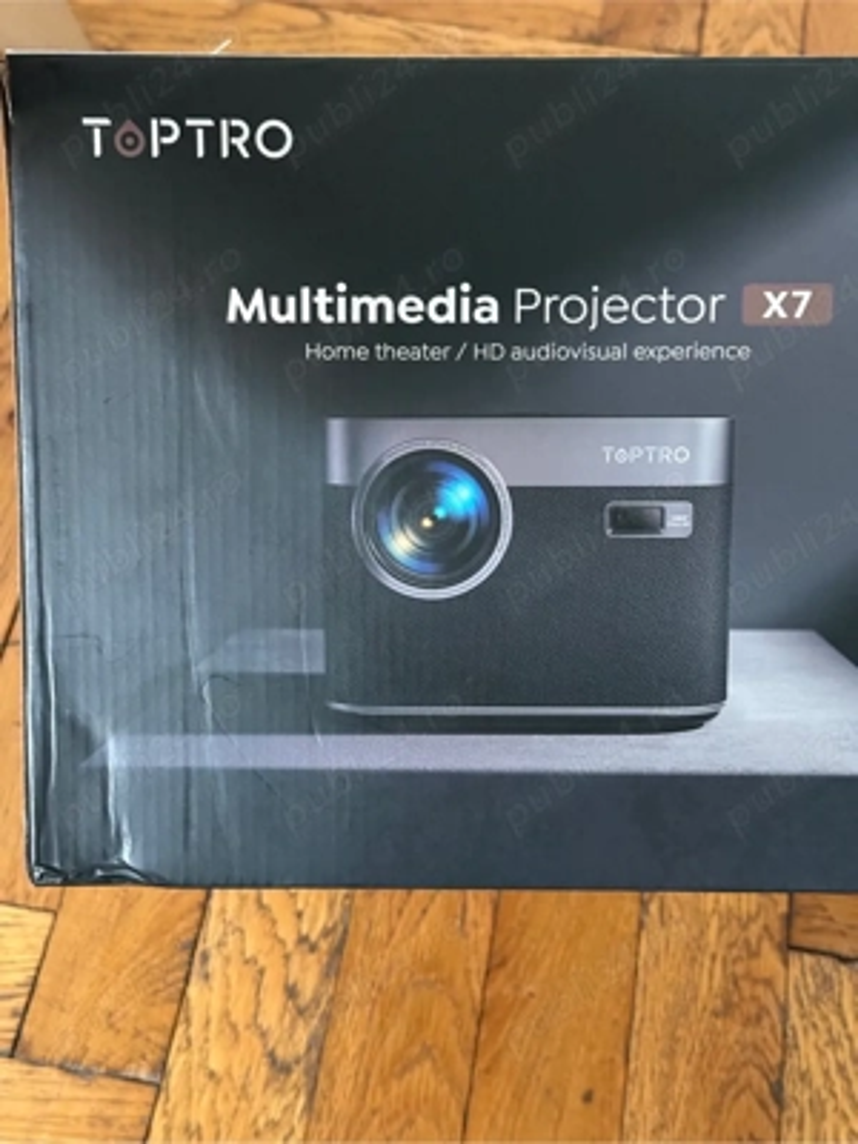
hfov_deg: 30.3
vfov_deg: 39.7
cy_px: 572
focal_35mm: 48
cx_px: 429
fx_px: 1586
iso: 640
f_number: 1.78
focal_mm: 6.86
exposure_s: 1/29
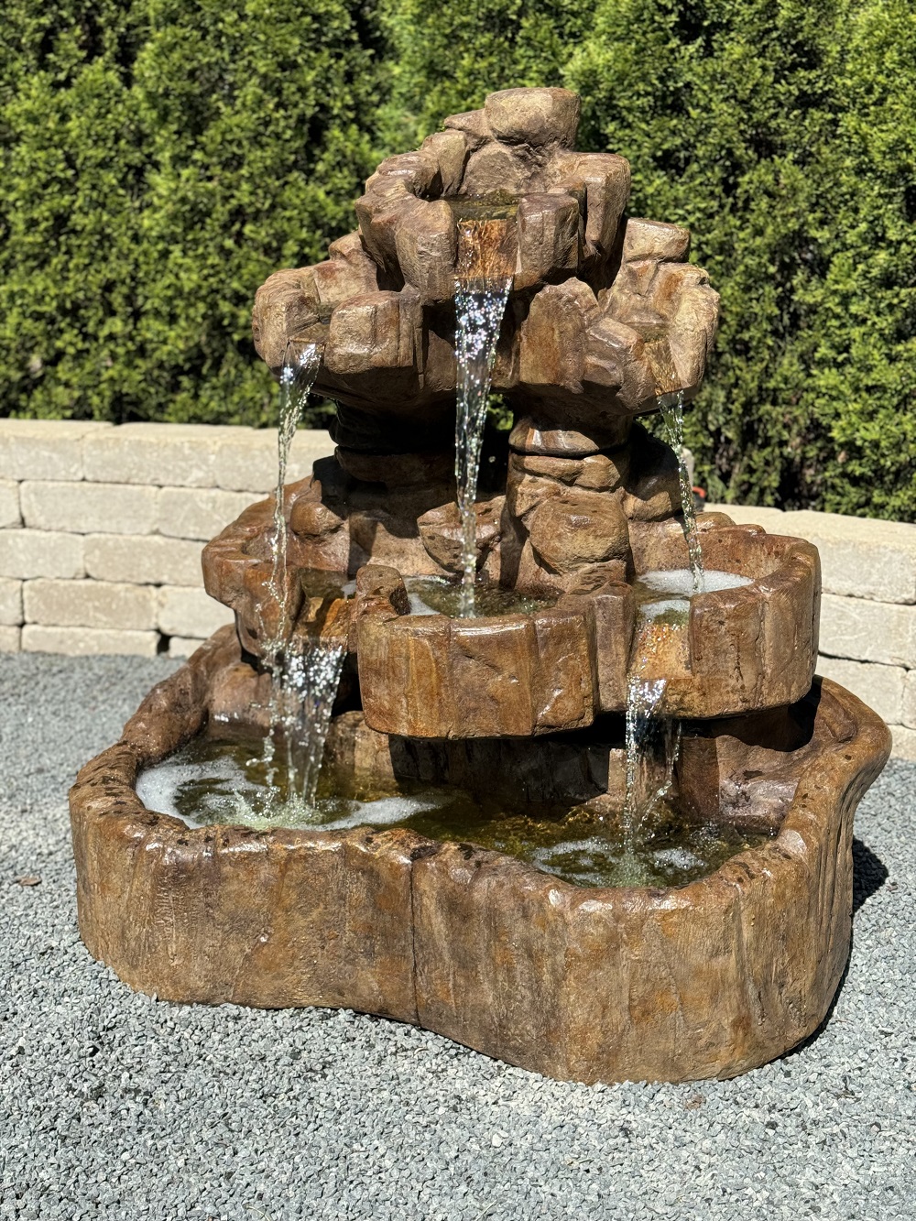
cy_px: 610
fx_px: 1693
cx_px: 458
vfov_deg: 39.7
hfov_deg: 30.3
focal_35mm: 48
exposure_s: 1/2331
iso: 64
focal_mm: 6.76
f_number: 1.78
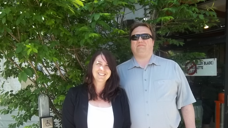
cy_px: 89
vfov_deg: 34.2
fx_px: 206
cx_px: 106
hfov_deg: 58.0
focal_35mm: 34
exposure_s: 1/100
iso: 64
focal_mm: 5.05
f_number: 3.5
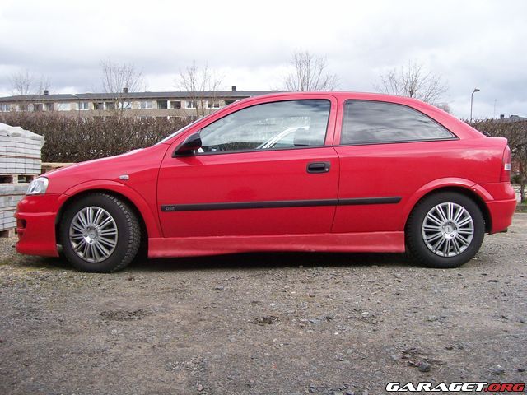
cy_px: 198
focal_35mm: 36
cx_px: 264
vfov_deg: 39.7
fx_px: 548
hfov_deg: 51.4
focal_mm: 6
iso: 80
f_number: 2.7
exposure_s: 1/725
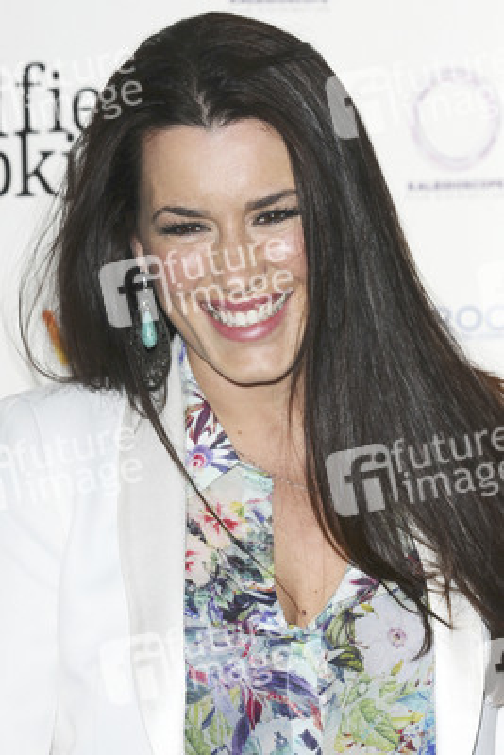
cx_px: 252
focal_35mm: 195
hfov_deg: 7.0
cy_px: 378
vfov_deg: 10.5
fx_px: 4091
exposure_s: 1/160
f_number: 4.5
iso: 320
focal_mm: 130
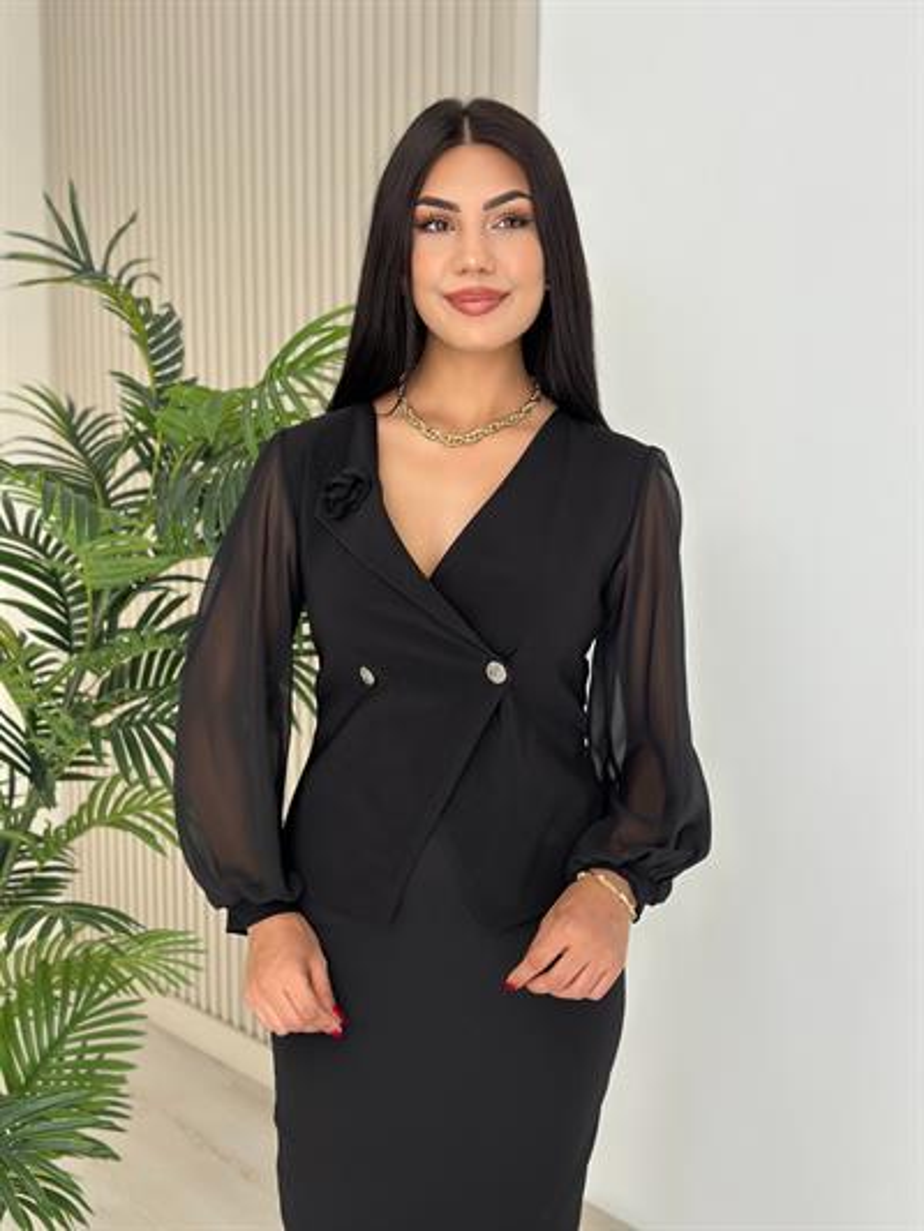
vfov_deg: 39.6
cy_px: 616
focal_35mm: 48
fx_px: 1708
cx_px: 462
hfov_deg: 30.3
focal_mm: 6.86
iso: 80
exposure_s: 1/224
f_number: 1.78
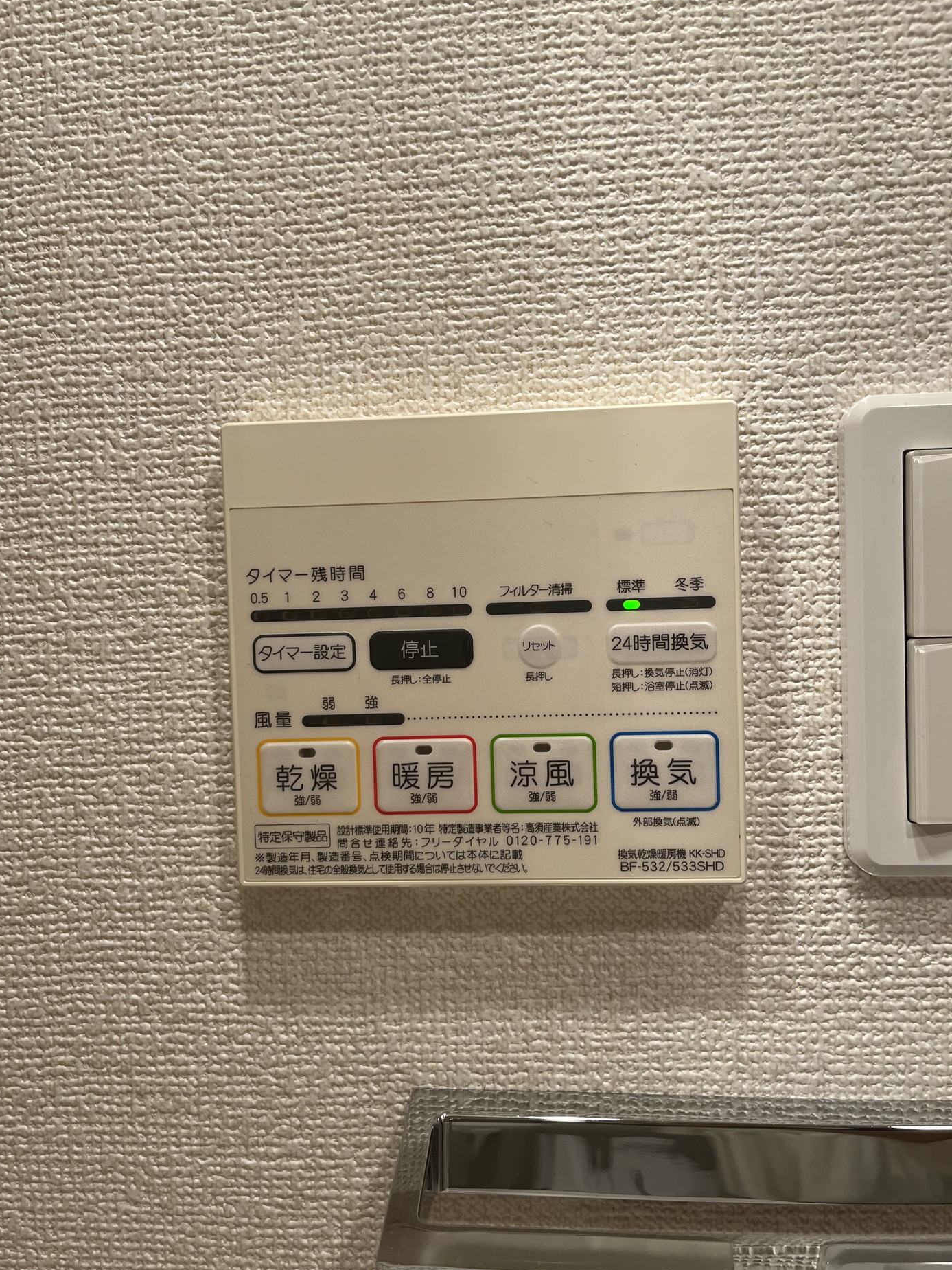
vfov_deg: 65.3
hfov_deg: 51.4
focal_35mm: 27
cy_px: 651
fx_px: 990
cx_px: 464
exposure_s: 1/100
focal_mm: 5.1
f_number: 1.6
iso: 64
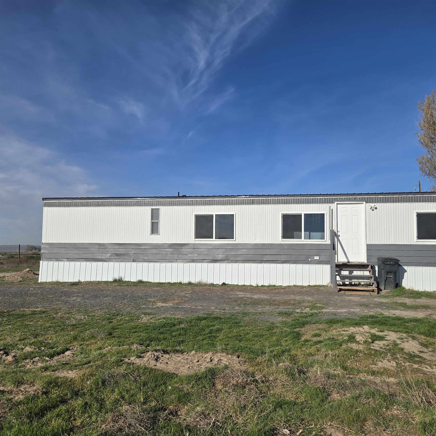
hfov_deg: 57.1
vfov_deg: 57.3
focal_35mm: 28
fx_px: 399
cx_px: 248
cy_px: 225
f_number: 1.8
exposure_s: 1/3427
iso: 25
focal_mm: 5.4
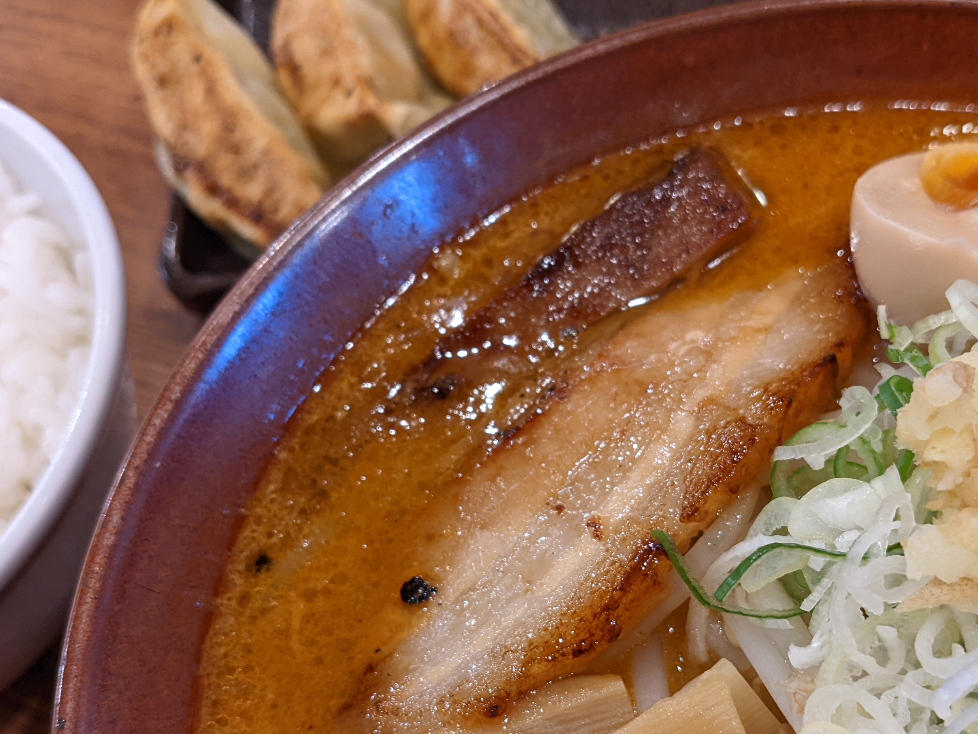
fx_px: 1243
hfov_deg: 42.8
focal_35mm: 44
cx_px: 574
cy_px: 491
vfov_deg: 32.6
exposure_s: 1/33.3
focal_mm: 4.38
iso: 98
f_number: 1.73
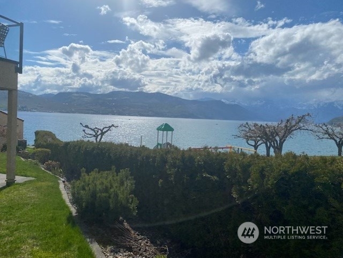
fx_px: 258
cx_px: 172
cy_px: 129
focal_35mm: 26
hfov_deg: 67.3
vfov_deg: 53.1
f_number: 1.8
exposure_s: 1/9615
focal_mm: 4.25
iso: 32
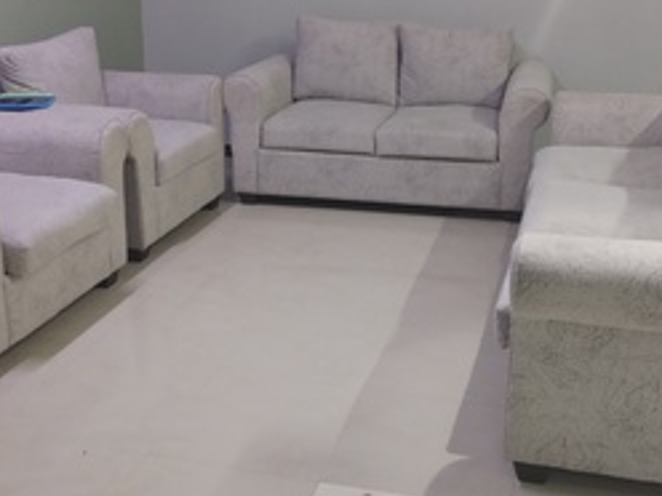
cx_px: 364
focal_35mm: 48
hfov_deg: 39.6
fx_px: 918
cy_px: 161
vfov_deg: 30.0
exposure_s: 1/24
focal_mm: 4.75
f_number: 1.8
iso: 1110
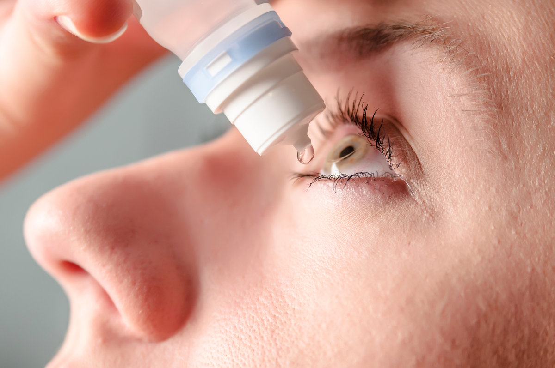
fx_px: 1732
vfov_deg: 12.1
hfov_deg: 18.2
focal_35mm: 112
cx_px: 278
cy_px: 184
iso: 320
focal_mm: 75
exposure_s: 1/100
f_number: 3.5
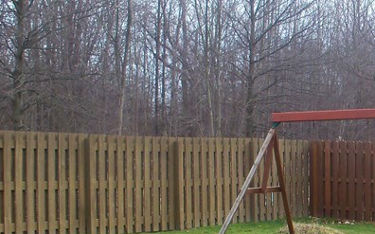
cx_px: 380
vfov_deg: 13.5
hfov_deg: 20.9
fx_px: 981
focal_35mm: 96
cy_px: 193
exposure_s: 1/250
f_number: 3
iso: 64
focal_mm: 6.3
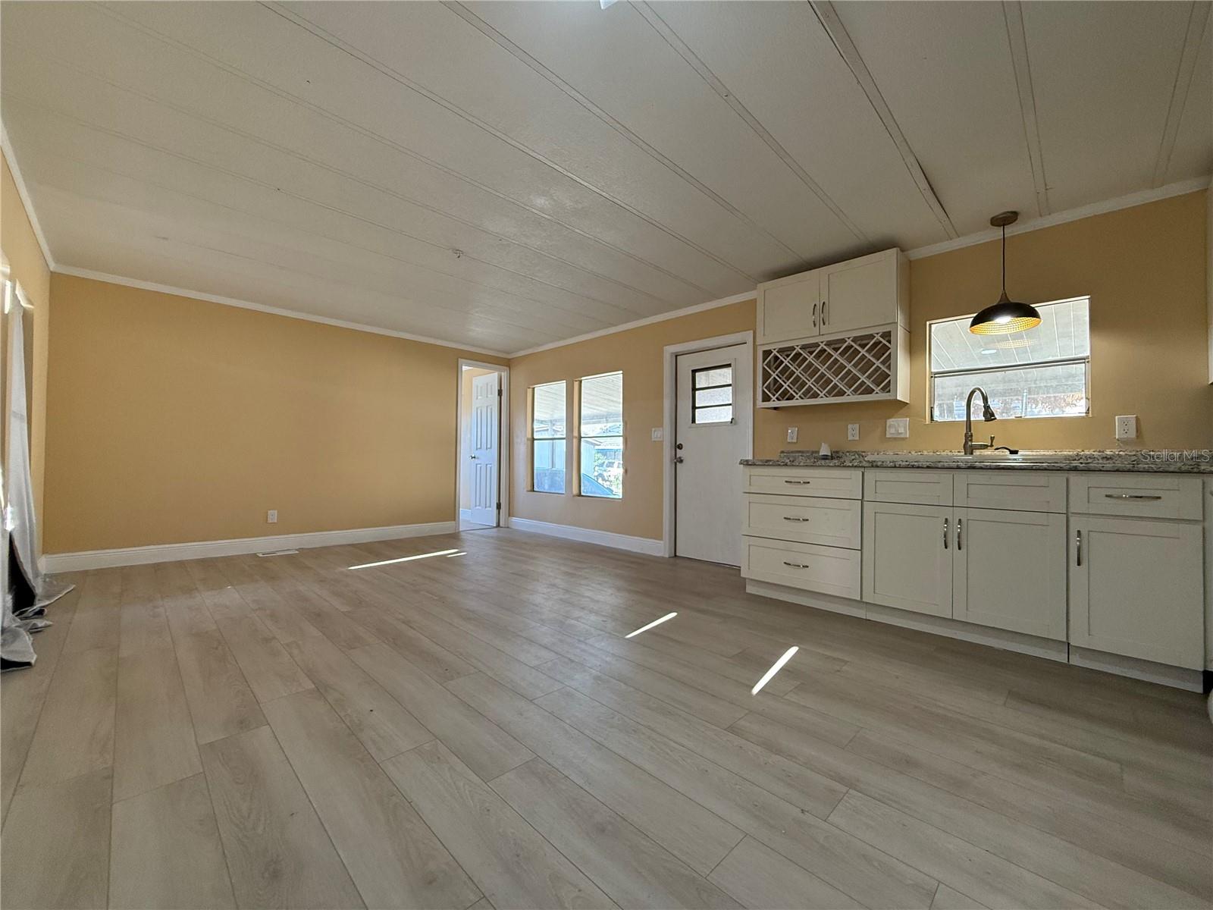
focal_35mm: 14
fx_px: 491
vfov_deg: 85.7
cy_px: 455
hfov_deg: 102.1
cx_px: 606
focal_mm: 2.22
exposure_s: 1/120
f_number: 2.2
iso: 200
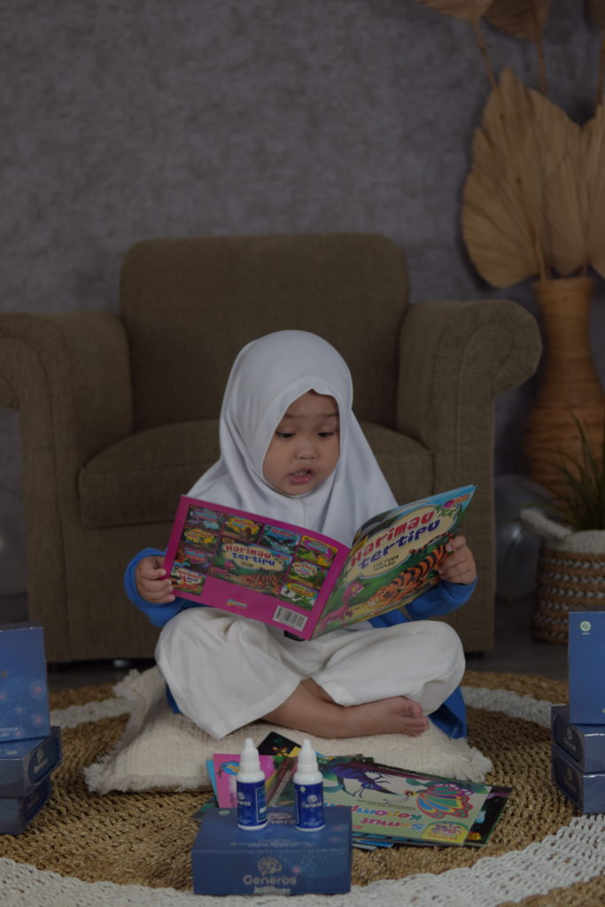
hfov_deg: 25.8
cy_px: 454
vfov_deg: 37.8
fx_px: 1323
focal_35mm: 52
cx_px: 302
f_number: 2
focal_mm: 35
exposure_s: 1/250
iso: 200
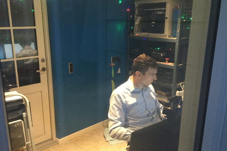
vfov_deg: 40.0
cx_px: 113
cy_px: 73
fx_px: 208
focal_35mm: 33
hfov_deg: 57.2
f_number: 2.4
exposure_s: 1/17
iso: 250
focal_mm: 3.3
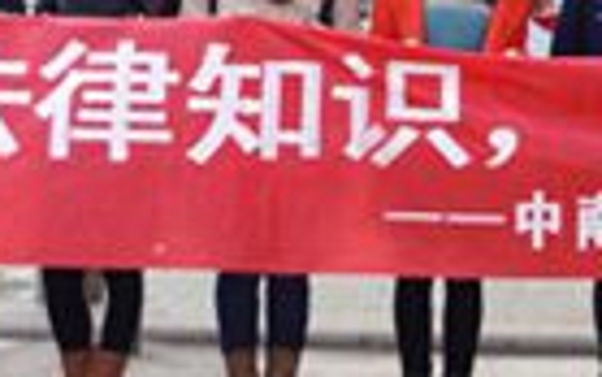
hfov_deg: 18.0
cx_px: 541
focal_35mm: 114
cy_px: 24
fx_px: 1871
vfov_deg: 11.4
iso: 100
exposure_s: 1/160
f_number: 4
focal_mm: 21.25
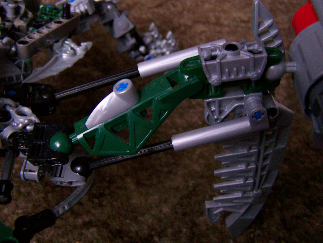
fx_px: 355
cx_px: 162
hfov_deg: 48.9
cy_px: 122
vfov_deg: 37.8
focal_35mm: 38
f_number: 2.8
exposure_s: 1/8
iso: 160
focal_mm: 6.3
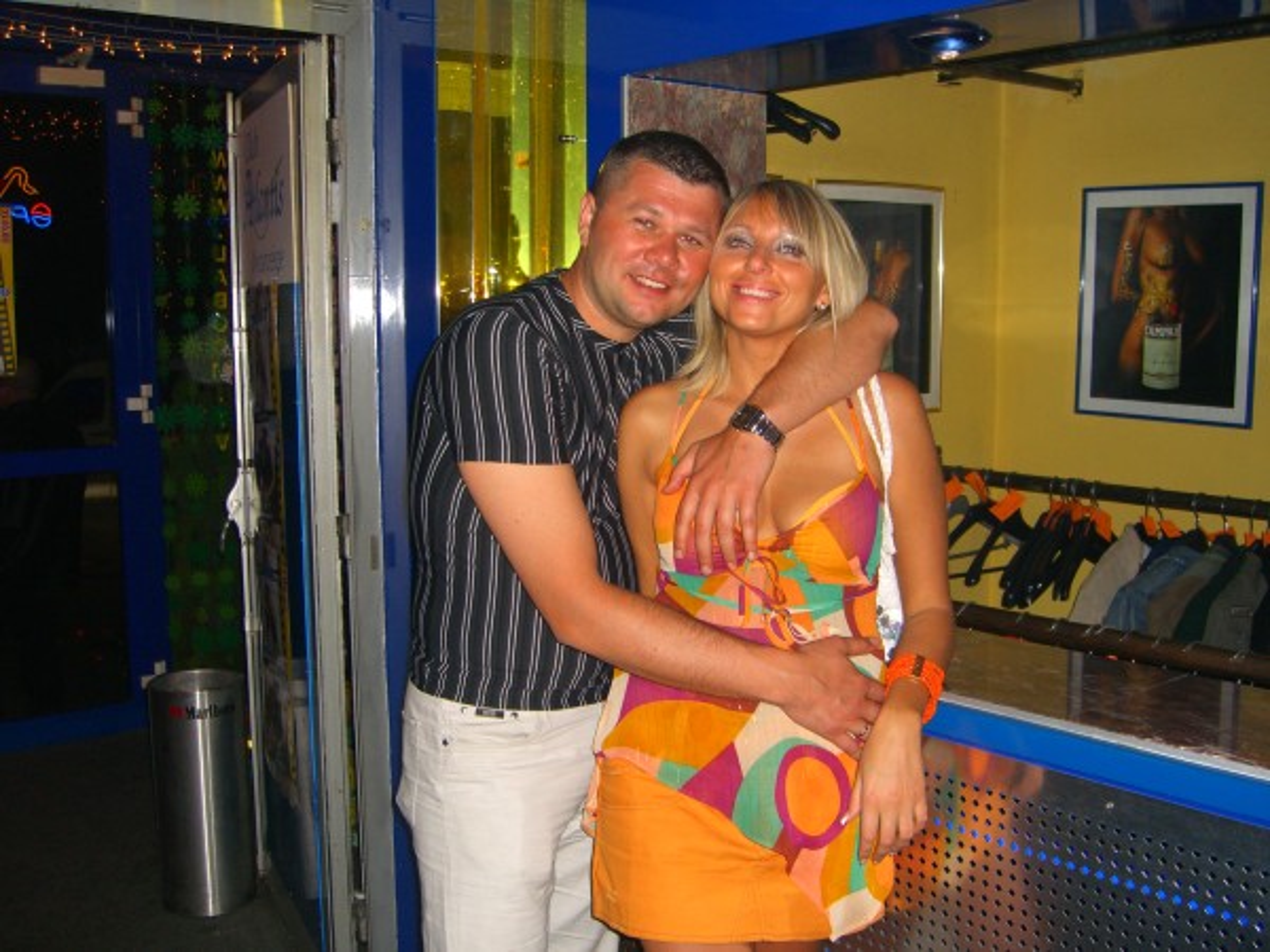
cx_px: 635
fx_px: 1394
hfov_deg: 49.0
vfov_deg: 37.7
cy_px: 476
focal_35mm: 38
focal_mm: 7.9
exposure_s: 1/60
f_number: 2.8
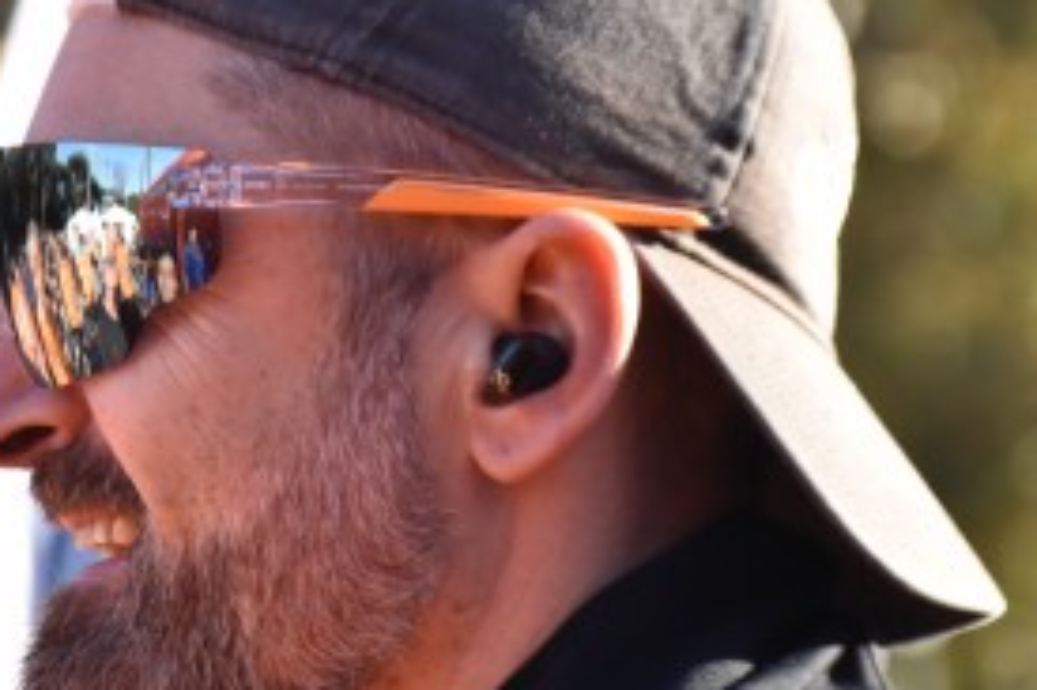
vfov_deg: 3.7
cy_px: 268
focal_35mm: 367
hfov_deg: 5.6
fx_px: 10565
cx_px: 358
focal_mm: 112
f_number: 5.6
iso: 1000
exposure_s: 1/800
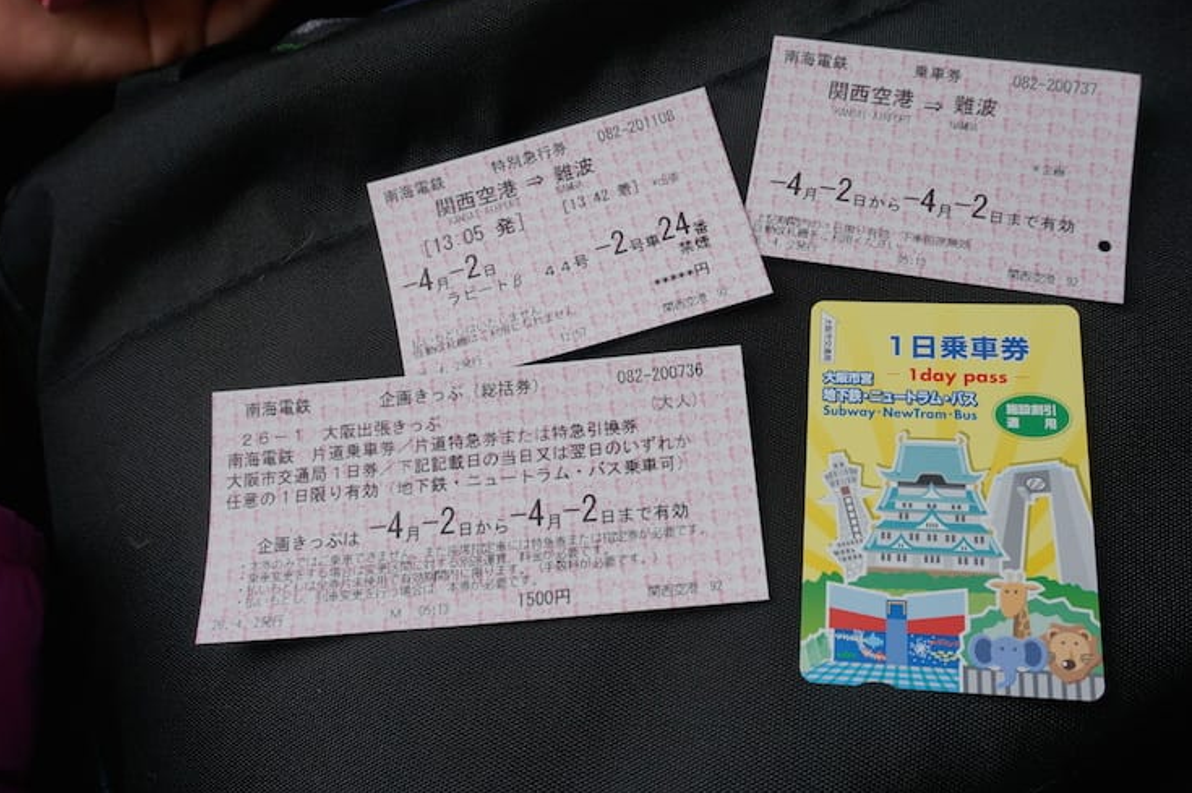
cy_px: 371
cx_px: 615
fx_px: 1242
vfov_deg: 35.4
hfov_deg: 51.3
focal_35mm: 38
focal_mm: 23
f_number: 6.3
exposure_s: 1/100
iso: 100
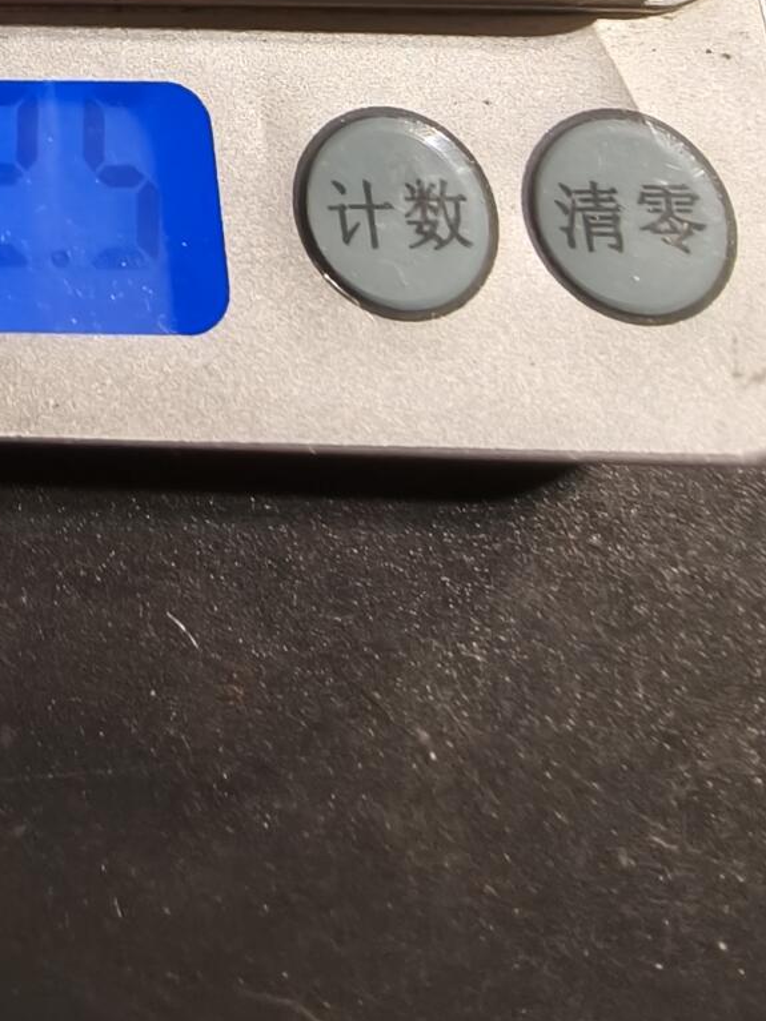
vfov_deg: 32.0
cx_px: -17
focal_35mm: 54
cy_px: -57
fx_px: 1594
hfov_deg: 25.6
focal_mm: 2.32
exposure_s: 1/82.2
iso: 160
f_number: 2
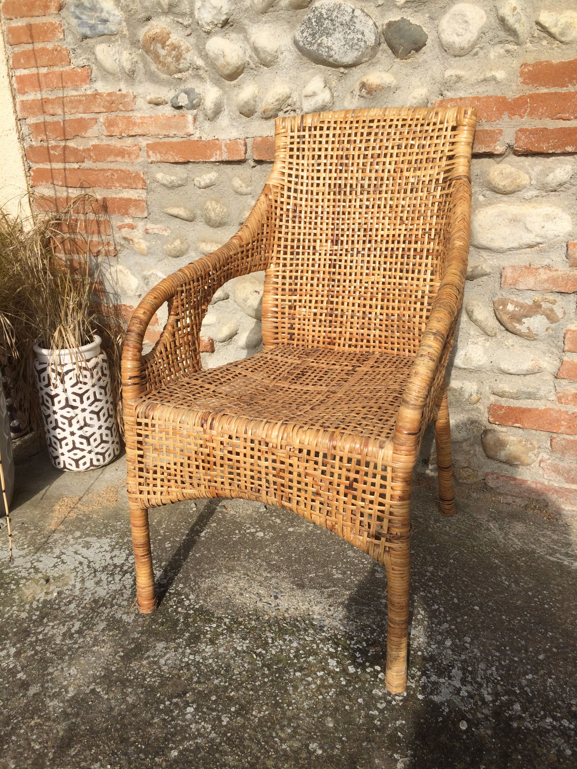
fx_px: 645
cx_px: 288
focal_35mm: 29
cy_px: 384
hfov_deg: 48.2
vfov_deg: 61.7
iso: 32
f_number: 2.2
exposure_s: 1/1709
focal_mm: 4.15
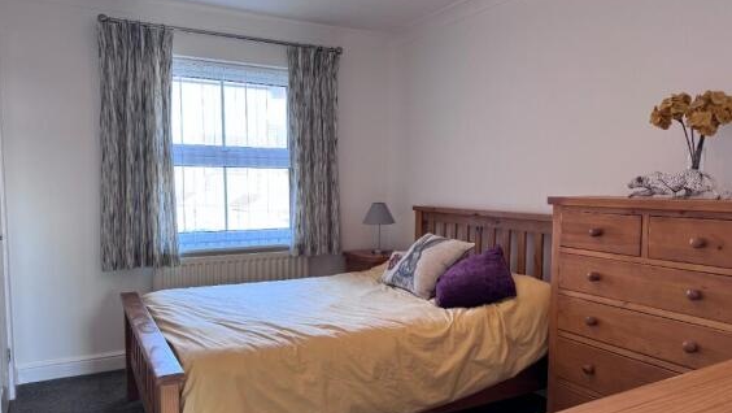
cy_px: 227
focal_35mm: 27
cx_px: 355
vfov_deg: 42.9
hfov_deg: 69.8
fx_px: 524
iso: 125
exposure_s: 1/100
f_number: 1.78
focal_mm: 6.76
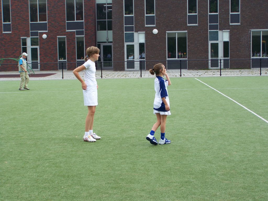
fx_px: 542
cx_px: 134
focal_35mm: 70
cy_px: 100
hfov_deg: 27.8
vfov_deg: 21.0
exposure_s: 1/80
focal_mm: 11.6
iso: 64
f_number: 3.2
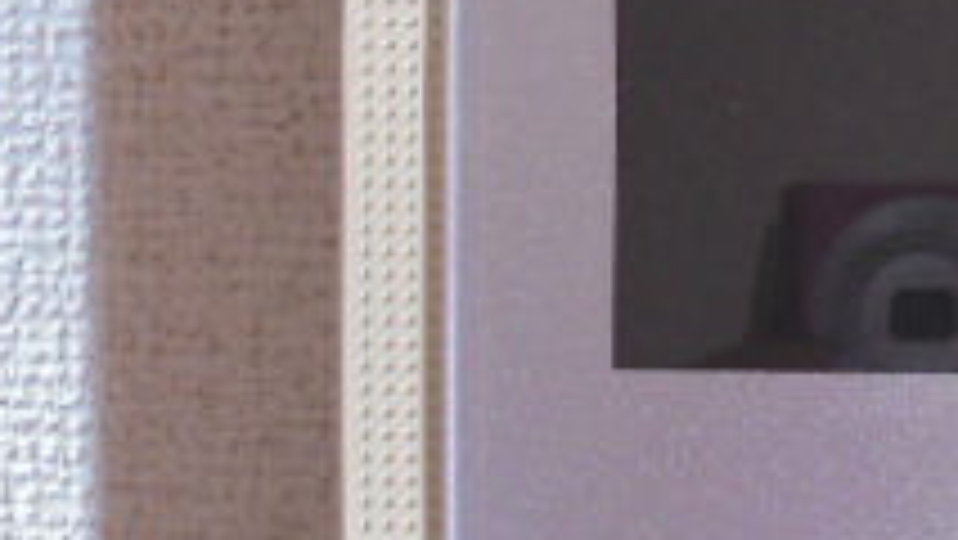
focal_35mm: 85
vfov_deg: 14.2
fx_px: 2160
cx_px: 886
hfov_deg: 24.2
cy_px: 405
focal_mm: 4.6
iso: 100
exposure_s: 1/60
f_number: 3.5
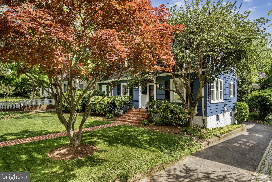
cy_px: 91
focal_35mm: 21
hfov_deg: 81.2
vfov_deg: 59.5
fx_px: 159
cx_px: 136
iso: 400
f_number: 8
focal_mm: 21
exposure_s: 1/80
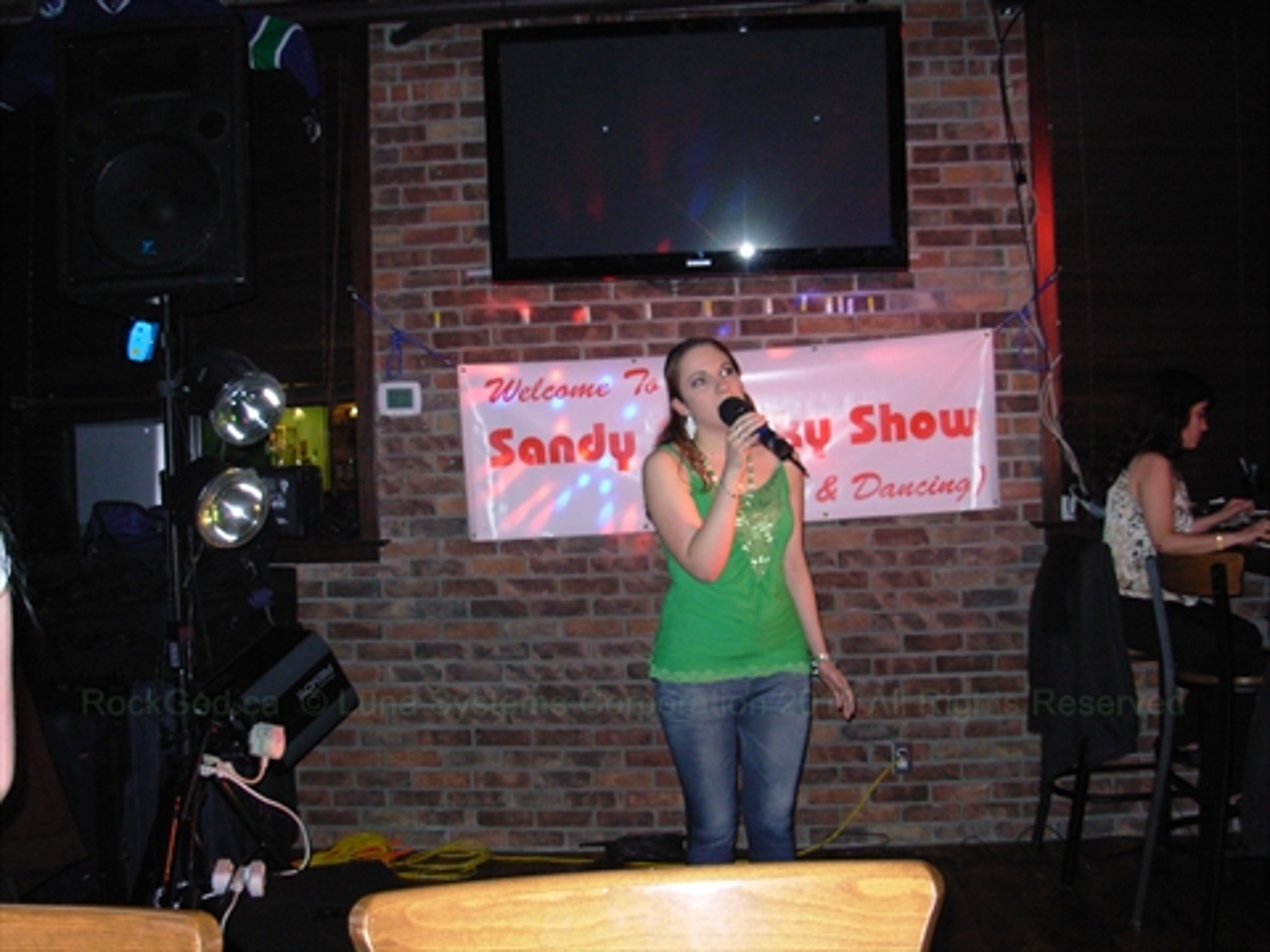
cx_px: 635
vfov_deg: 37.7
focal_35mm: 38
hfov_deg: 49.0
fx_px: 1394
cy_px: 476
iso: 112
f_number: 2.9
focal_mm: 6.3
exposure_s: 1/71.8
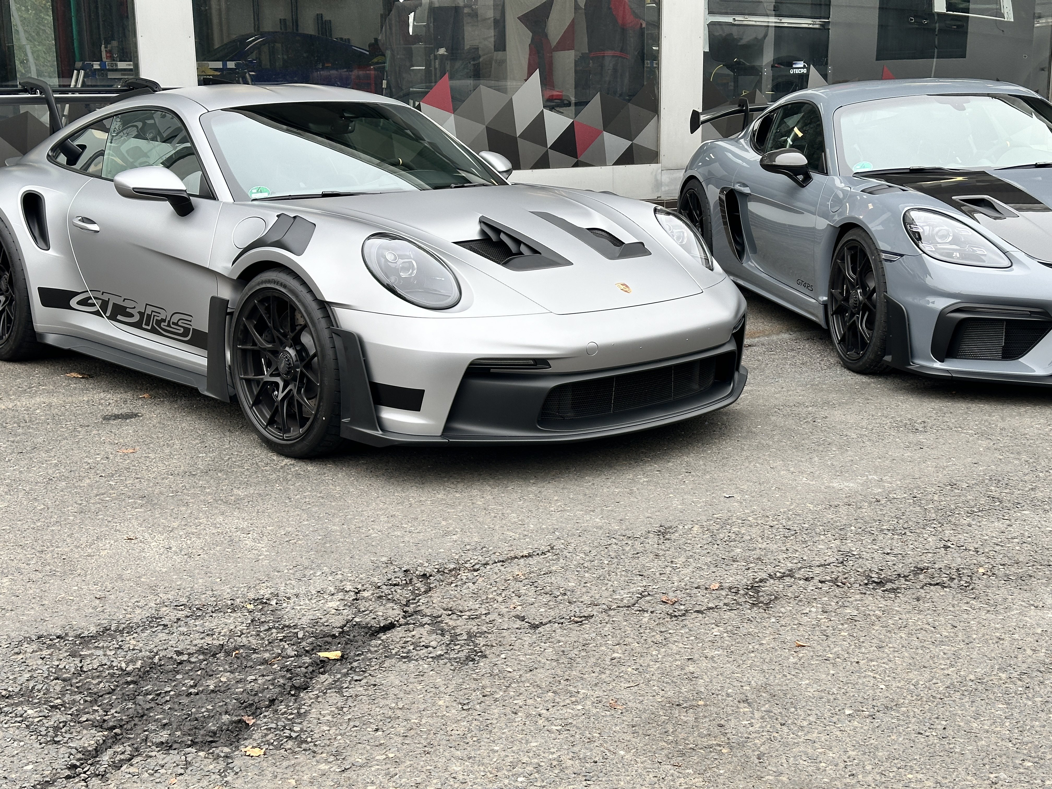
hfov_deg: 39.7
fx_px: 1459
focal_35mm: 48
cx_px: 526
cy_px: 394
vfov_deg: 30.3
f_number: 1.78
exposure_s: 1/256
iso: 64
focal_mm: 6.86
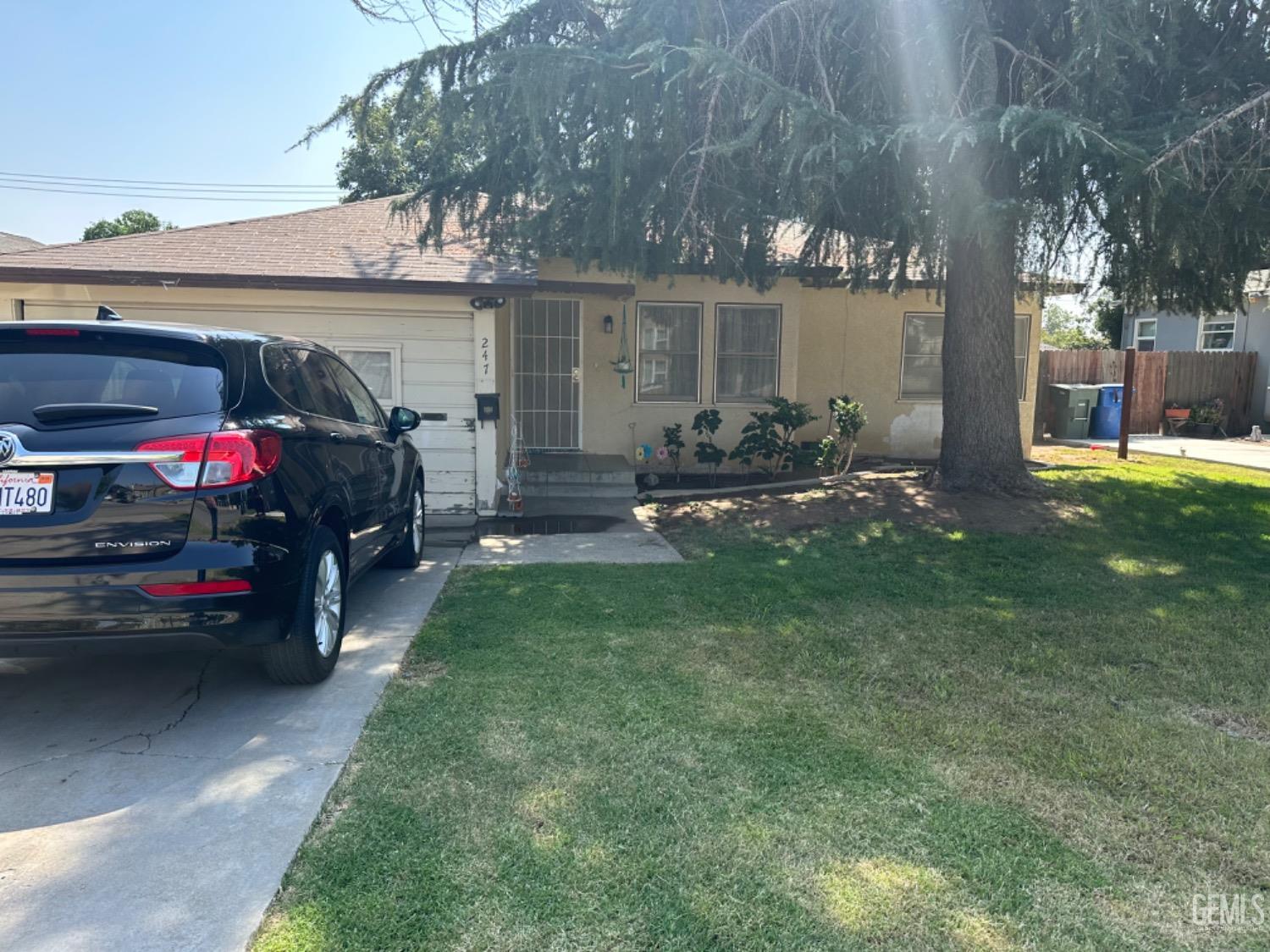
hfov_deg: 71.6
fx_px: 881
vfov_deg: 56.8
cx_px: 635
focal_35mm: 24
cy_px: 476
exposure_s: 1/1009
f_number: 1.78
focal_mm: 6.86
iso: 80
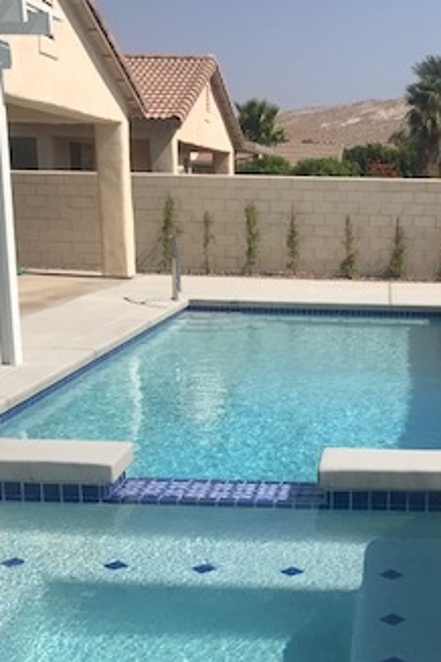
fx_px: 1047
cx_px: 366
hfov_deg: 23.4
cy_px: 518
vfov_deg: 34.1
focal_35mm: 57
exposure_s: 1/5051
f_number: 1.8
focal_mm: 3.99
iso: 20
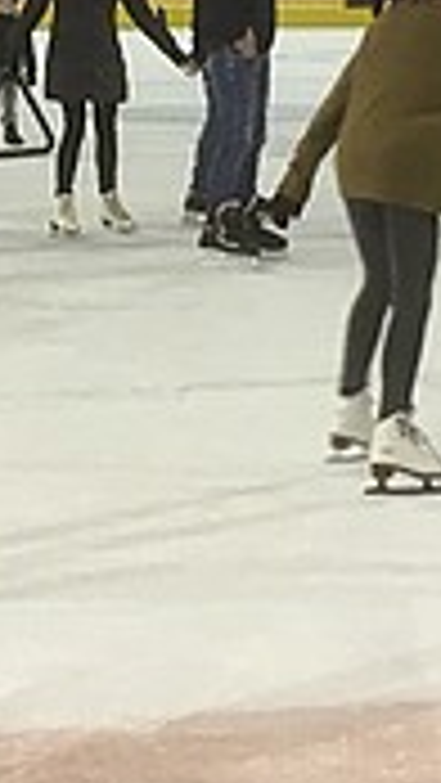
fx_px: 3011
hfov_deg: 8.4
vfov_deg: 14.7
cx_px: 202
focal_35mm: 145
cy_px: 76
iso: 40
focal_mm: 4.15
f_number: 2.2
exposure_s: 1/33
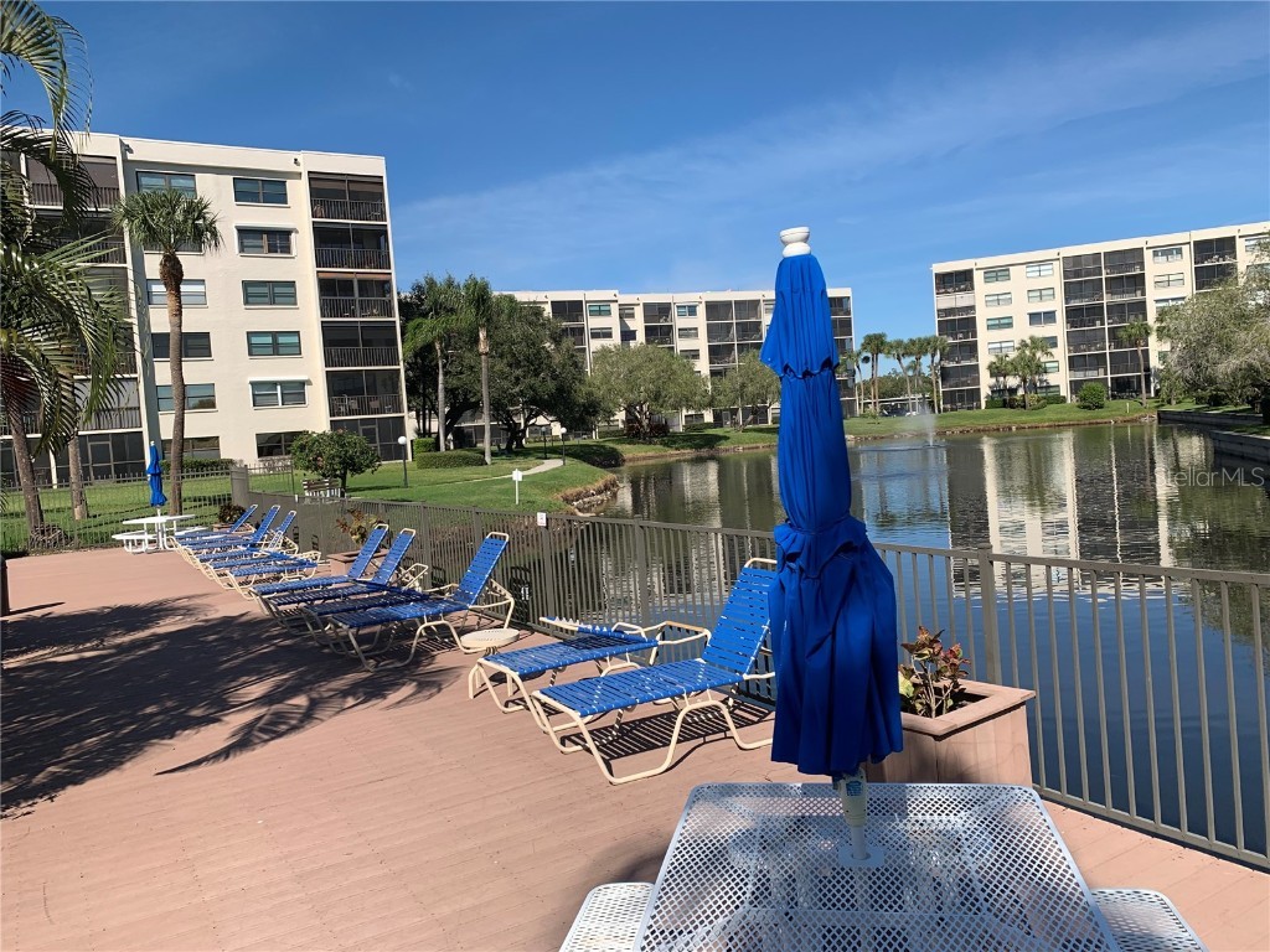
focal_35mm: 26
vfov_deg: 53.1
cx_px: 635
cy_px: 476
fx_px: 954
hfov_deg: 67.3
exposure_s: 1/2755
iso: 25
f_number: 1.8
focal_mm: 4.25
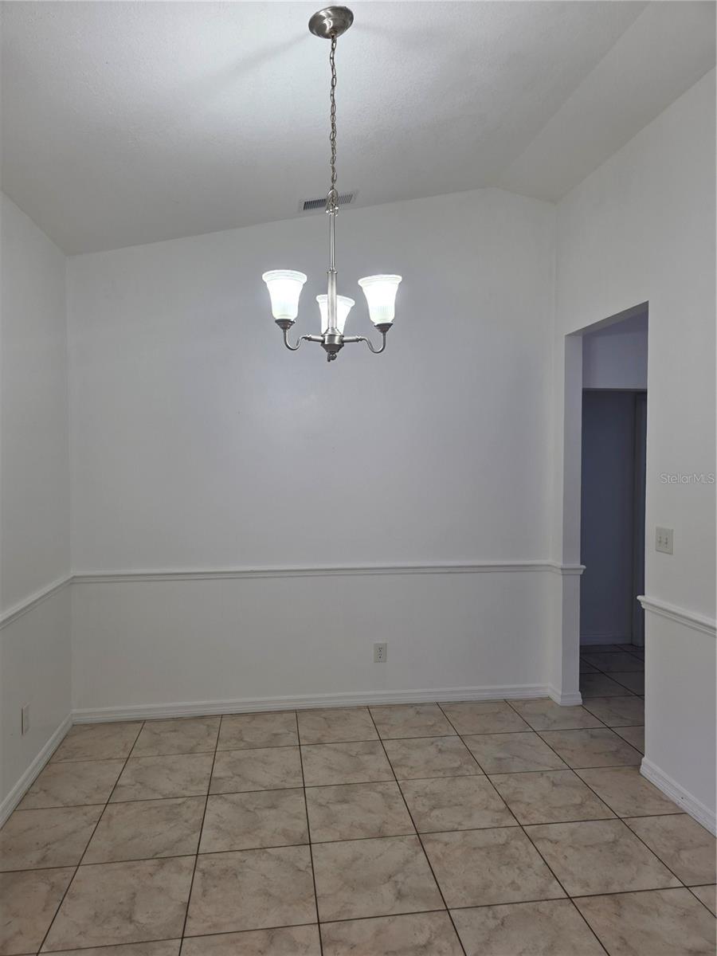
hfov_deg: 58.9
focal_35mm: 23
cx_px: 358
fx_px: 635
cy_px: 478
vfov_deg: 73.9
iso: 80
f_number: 1.7
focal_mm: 6.3
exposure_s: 1/120
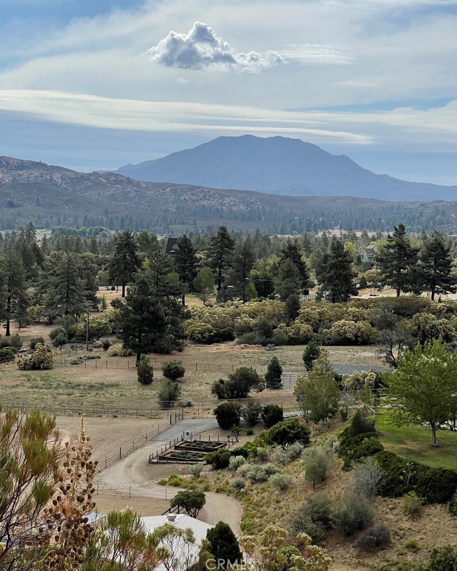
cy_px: 267
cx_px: 228
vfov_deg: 28.3
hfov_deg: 22.8
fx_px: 1133
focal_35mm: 67
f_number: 2.2
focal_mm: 7.5
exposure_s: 1/2950
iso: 20
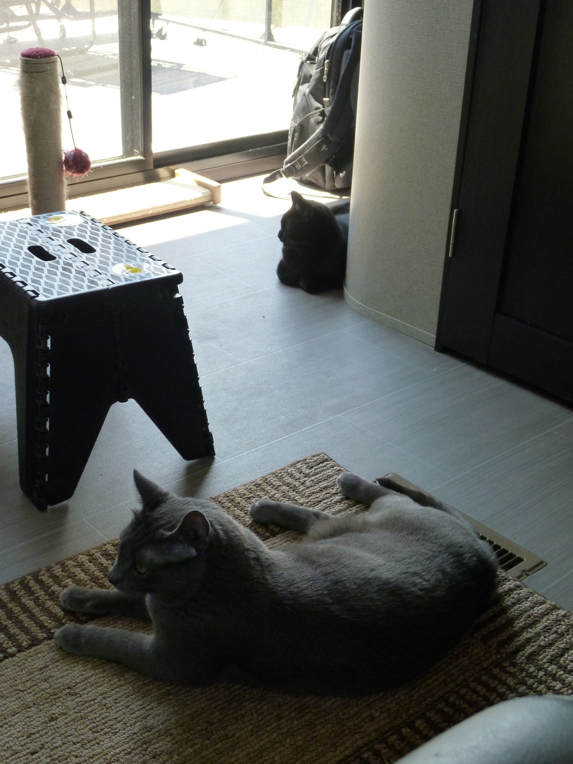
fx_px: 993
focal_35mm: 45
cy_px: 382
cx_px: 286
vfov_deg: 42.1
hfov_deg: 32.2
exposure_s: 1/40
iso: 250
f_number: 4.2
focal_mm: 8.1
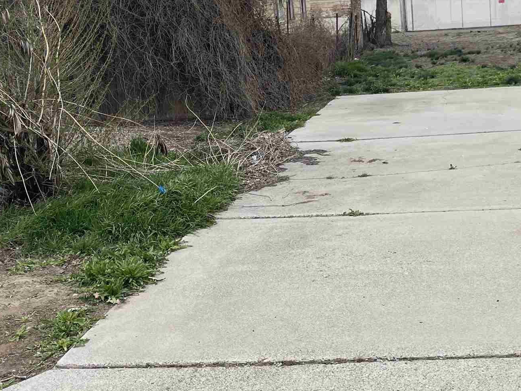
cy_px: 184
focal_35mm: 59
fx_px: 888
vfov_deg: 24.8
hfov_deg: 32.4
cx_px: 354
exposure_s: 1/1212
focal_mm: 5.1
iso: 32
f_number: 1.6
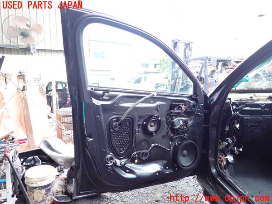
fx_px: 196
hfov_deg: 69.4
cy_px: 102
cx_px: 136
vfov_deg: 54.9
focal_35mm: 25
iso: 125
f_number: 2
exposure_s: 1/60
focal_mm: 4.5
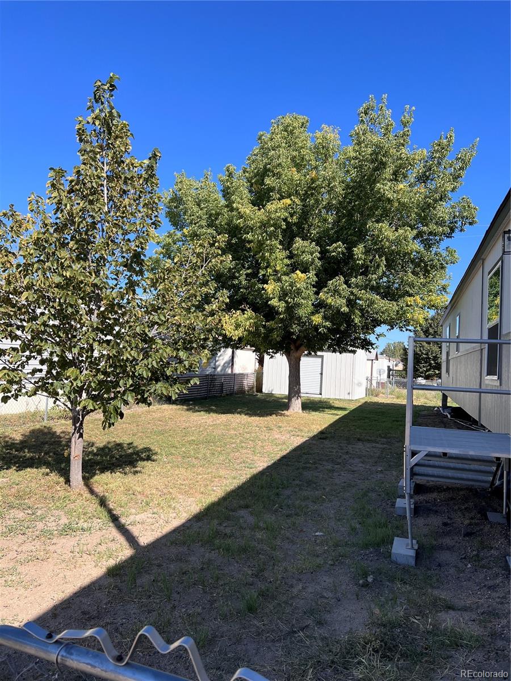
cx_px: 256
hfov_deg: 53.1
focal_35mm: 26
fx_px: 512
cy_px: 340
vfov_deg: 67.3
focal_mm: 5.7
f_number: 1.5
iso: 50
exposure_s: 1/2404
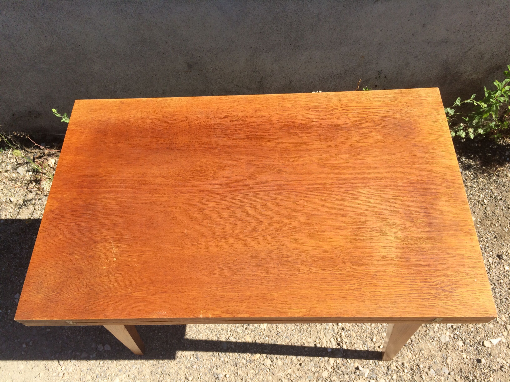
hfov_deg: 61.7
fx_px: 427
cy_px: 191
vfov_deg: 48.2
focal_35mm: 29
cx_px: 255
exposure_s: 1/1244
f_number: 2.2
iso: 32
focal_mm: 4.15
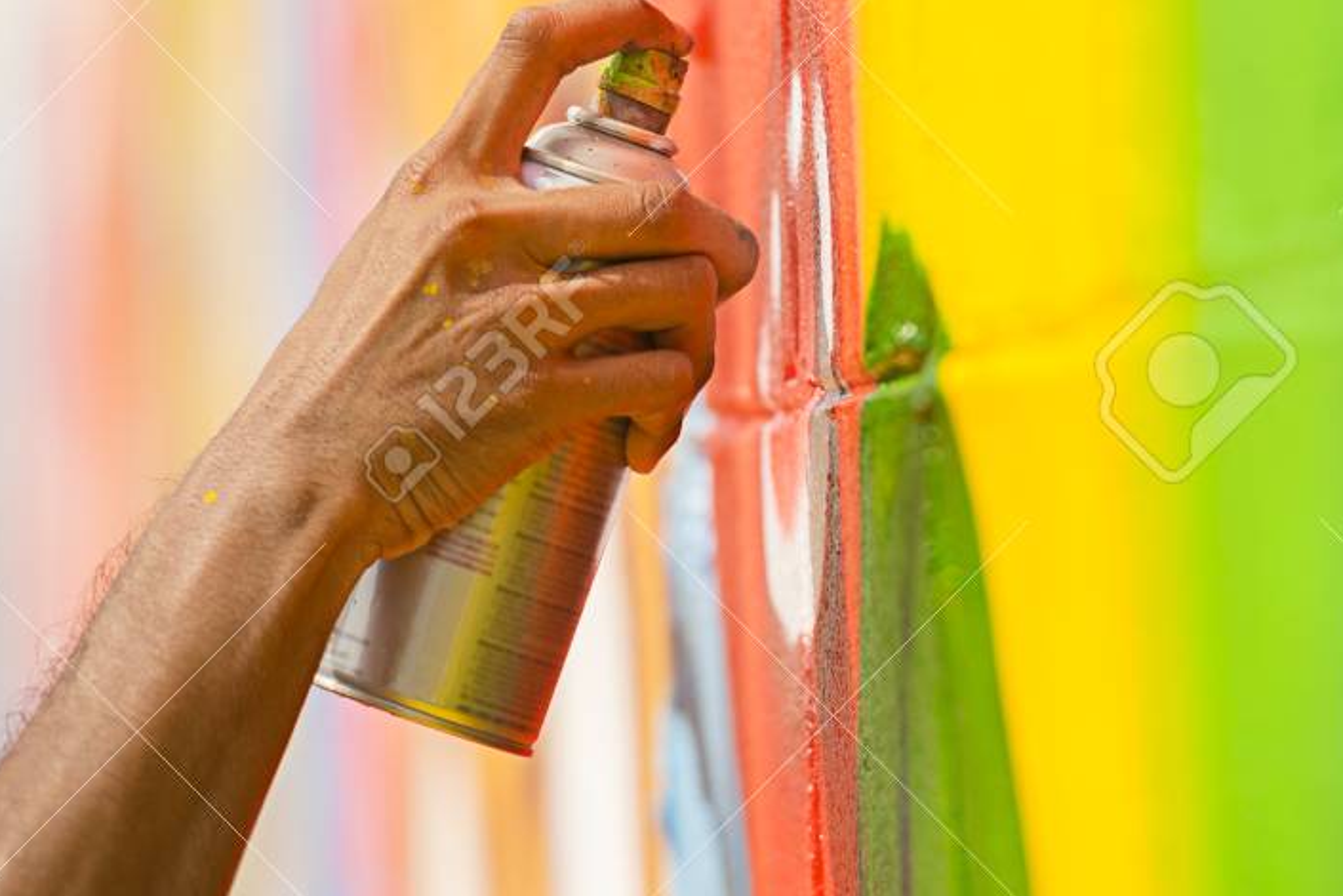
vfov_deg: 3.7
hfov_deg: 5.6
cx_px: 831
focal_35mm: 369
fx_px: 13765
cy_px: 304
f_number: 4
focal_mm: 200
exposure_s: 1/3200
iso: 250
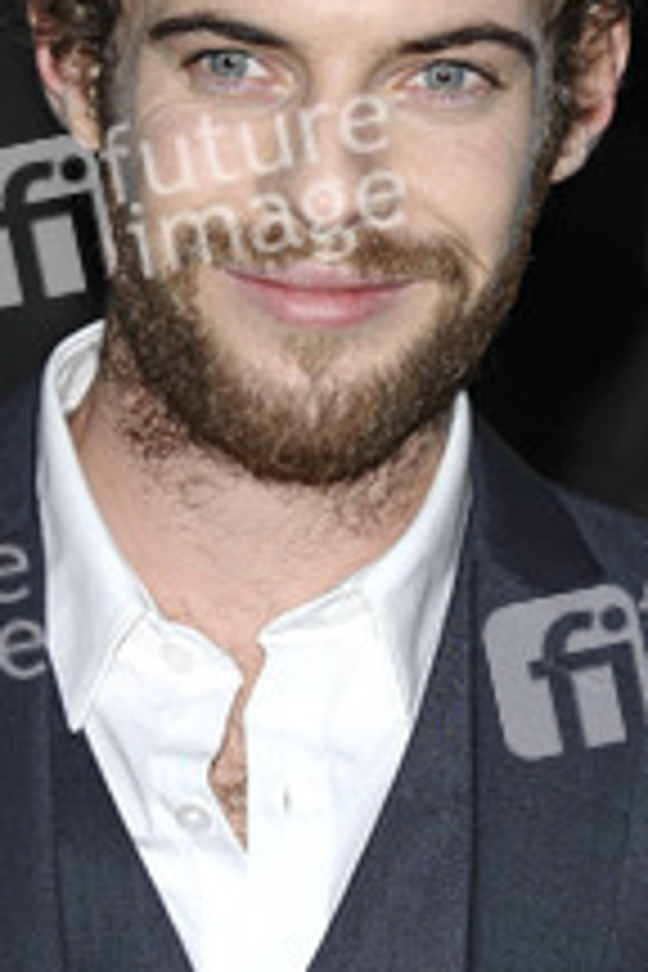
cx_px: 308
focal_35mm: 278
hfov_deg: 4.9
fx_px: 7505
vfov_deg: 7.4
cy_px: 428
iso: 320
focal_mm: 100
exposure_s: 1/200
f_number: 5
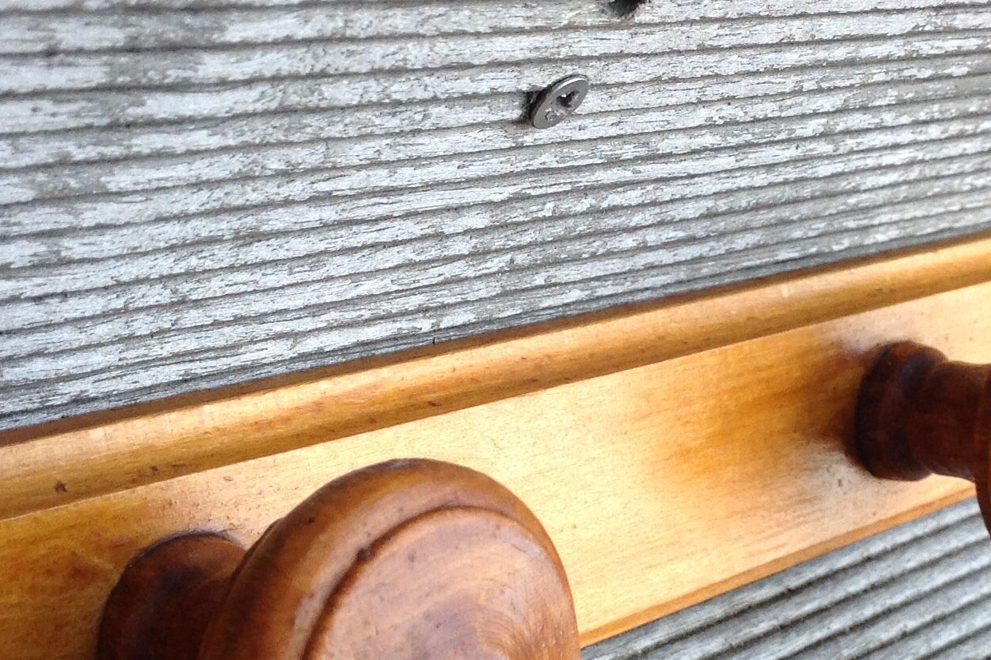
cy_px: 418
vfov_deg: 17.9
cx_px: 547
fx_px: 2091
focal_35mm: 76
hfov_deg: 26.6
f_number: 2.4
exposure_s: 1/120
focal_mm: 4.28
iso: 80
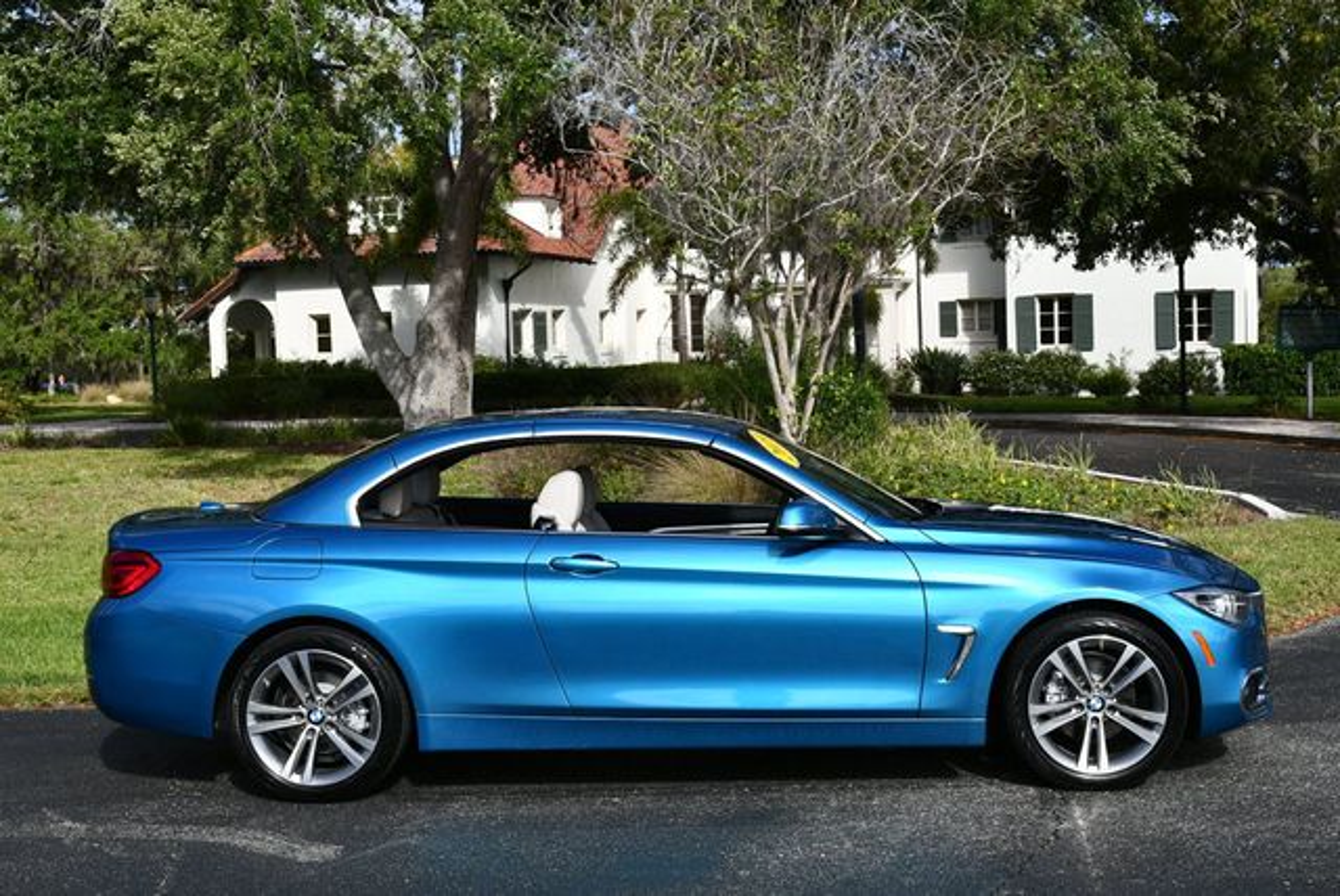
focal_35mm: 52
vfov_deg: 26.0
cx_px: 670
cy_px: 448
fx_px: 1937
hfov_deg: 38.2
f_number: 9
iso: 100
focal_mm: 26
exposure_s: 1/320
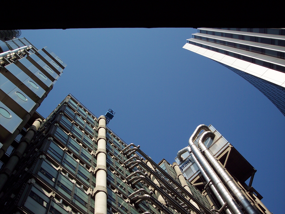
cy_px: 107
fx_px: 321
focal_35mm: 39
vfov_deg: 36.8
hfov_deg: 47.9
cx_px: 142
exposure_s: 1/1000
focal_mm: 8
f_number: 4
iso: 100
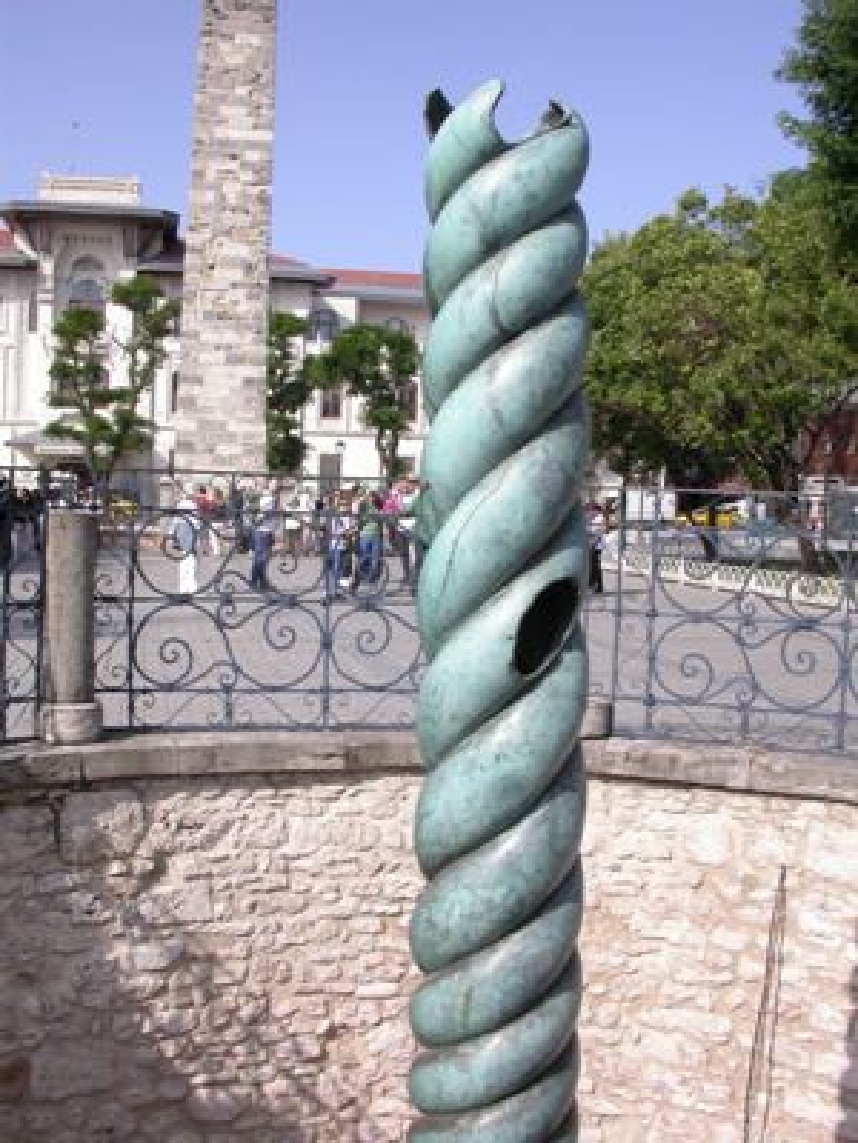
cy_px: 572
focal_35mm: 38
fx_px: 1256
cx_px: 429
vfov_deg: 49.0
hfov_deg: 37.7
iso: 100
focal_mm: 7.85
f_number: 7.5
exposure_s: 1/250
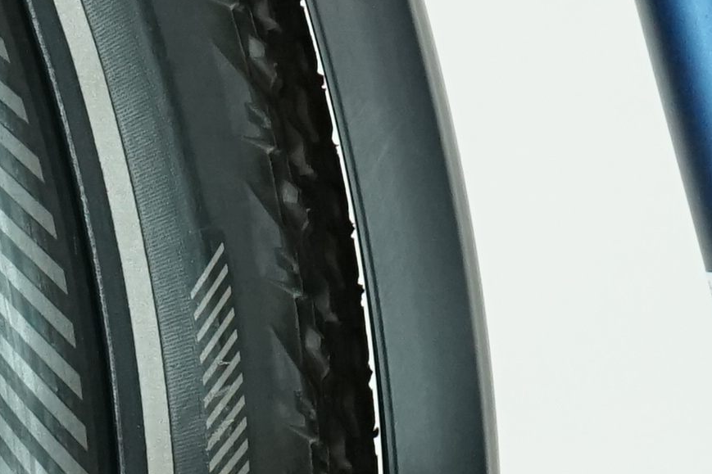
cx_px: -48
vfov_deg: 4.7
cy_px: 829
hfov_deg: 7.1
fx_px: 5734
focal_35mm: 290
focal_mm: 42
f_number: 5.6
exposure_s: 1/200
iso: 1600
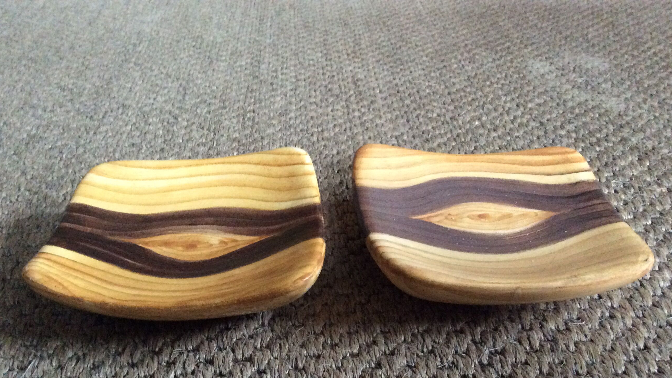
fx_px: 624
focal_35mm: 35
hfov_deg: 56.6
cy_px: 252
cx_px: 335
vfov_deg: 33.4
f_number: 2.4
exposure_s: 1/17
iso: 400
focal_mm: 3.3
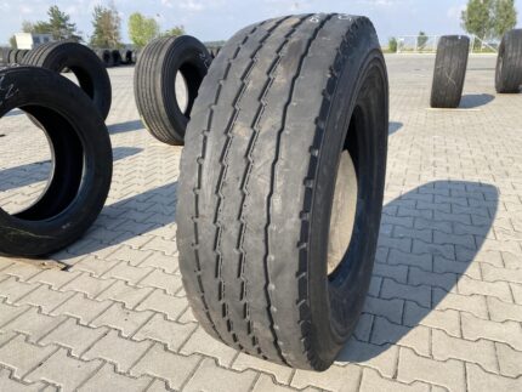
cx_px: 261
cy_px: 196
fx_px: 392
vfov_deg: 53.1
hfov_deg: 67.3
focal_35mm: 26
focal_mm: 4.25
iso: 32
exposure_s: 1/1182
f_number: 1.8
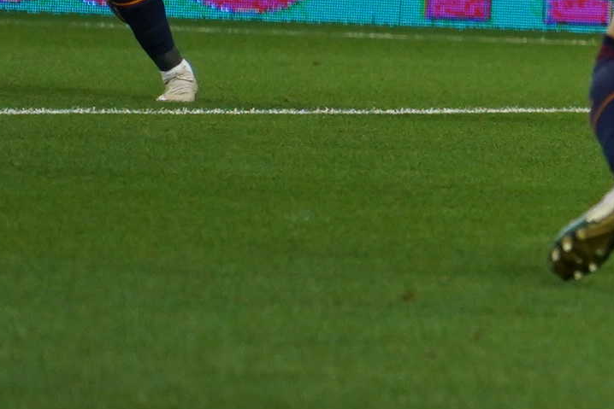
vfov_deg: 1.3
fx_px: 18695
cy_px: -152
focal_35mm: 1096
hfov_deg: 1.9
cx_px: 1642
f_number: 4
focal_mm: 200
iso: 2000
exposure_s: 1/1000
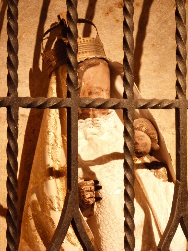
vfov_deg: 13.0
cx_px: 94
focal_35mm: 152
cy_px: 126
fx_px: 1101
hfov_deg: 9.8
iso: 800
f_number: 3.7
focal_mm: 27.3
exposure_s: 1/25
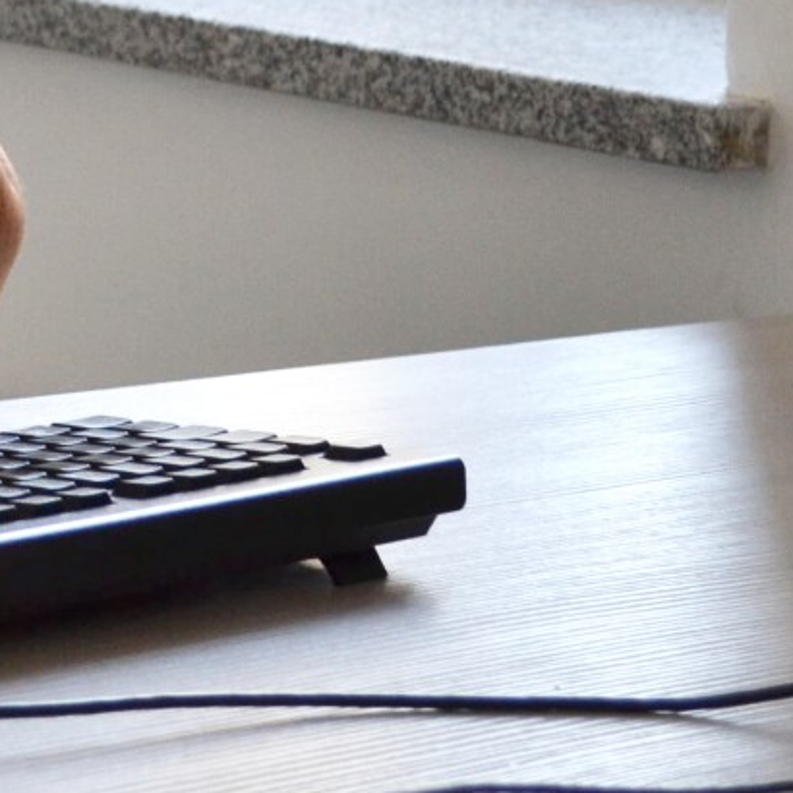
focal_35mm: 179
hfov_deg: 9.3
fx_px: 4639
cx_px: -607
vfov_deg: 9.5
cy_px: -379
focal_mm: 30
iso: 400
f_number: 4.8
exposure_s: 1/100
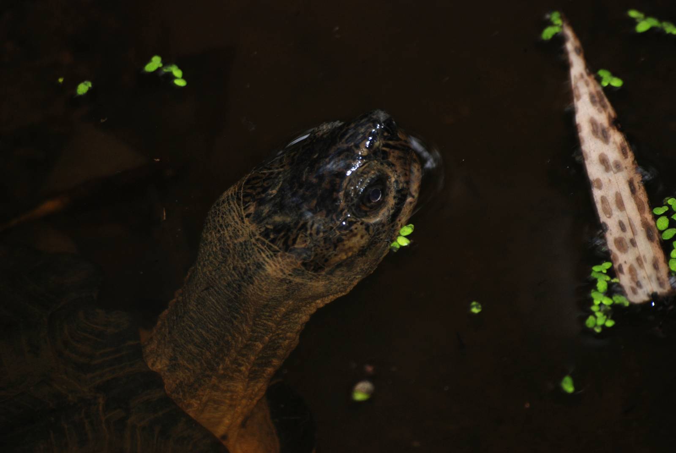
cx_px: 338
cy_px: 226
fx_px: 8460
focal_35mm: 450
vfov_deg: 3.1
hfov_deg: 4.6
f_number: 5.6
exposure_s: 1/60
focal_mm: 300
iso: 200
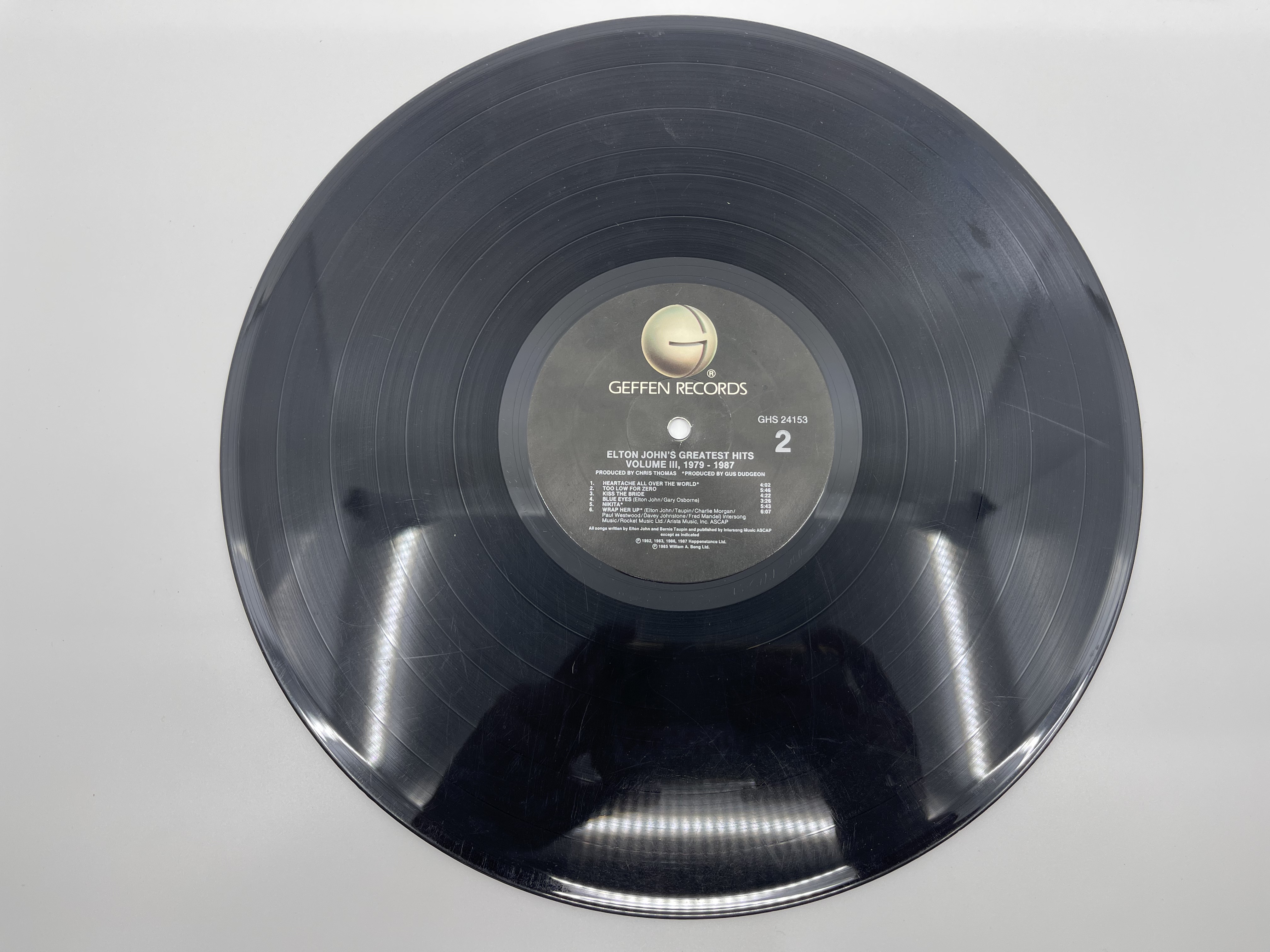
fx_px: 917
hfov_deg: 69.4
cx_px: 635
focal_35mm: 25
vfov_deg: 54.9
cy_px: 476
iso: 32
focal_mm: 5.1
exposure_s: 1/216
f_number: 1.6
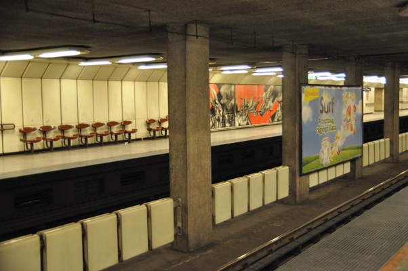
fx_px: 492
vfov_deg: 30.8
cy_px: 136
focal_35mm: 44
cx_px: 204
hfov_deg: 45.0
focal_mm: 29
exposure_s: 1/25
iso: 1600
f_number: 2.8
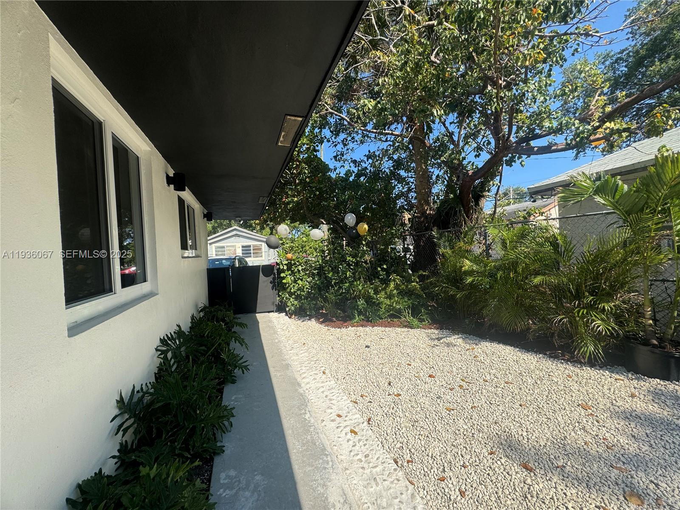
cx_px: 340
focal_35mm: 14
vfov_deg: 85.7
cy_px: 255
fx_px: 275
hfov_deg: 102.1
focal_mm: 2.22
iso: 50
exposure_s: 1/899
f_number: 2.2
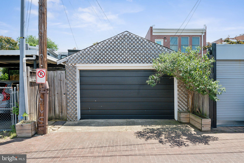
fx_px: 156
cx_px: 122
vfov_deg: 55.1
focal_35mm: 23
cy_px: 82
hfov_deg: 76.1
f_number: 7.1
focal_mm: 23
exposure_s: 1/640
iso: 400
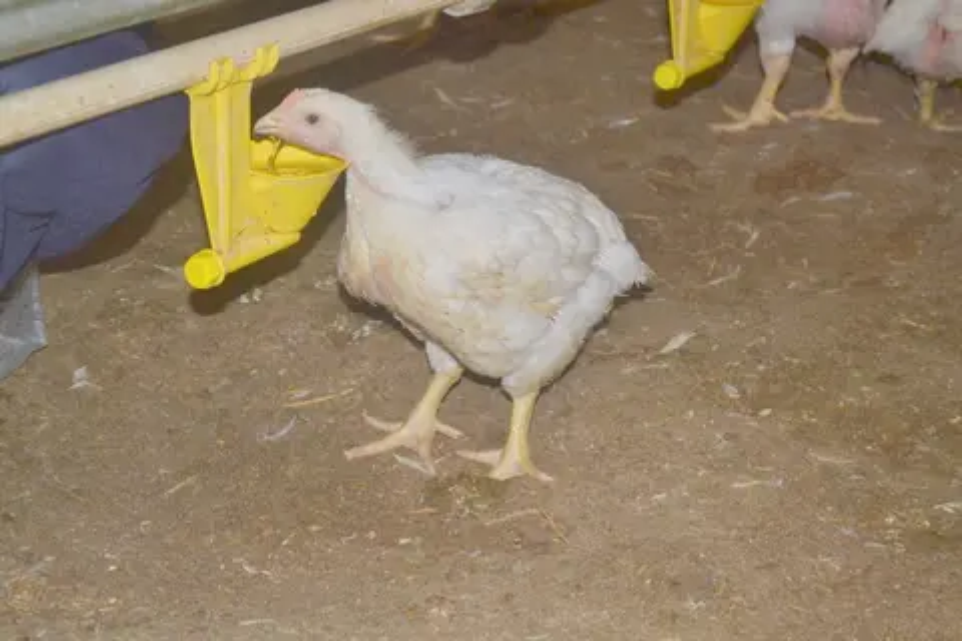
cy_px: 320
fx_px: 2204
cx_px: 481
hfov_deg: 24.6
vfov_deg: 16.6
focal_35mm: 82
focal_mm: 55
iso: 800
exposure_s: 1/60
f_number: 5.6
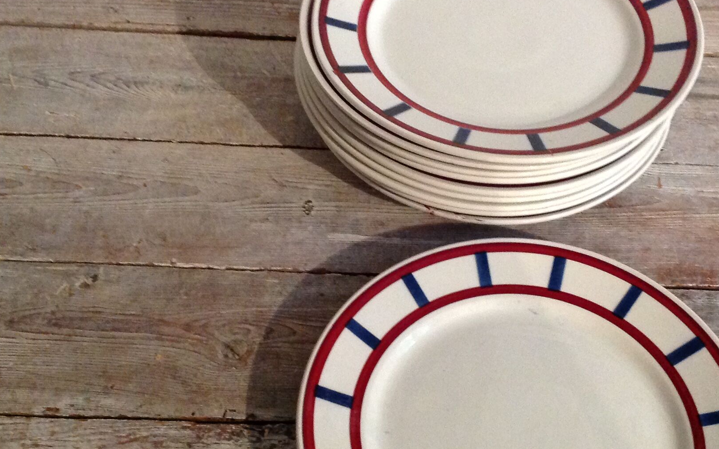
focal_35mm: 59
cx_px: 397
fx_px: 1156
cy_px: 259
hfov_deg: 34.5
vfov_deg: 22.0
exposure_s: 1/15
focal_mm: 4.28
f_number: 2.4
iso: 400
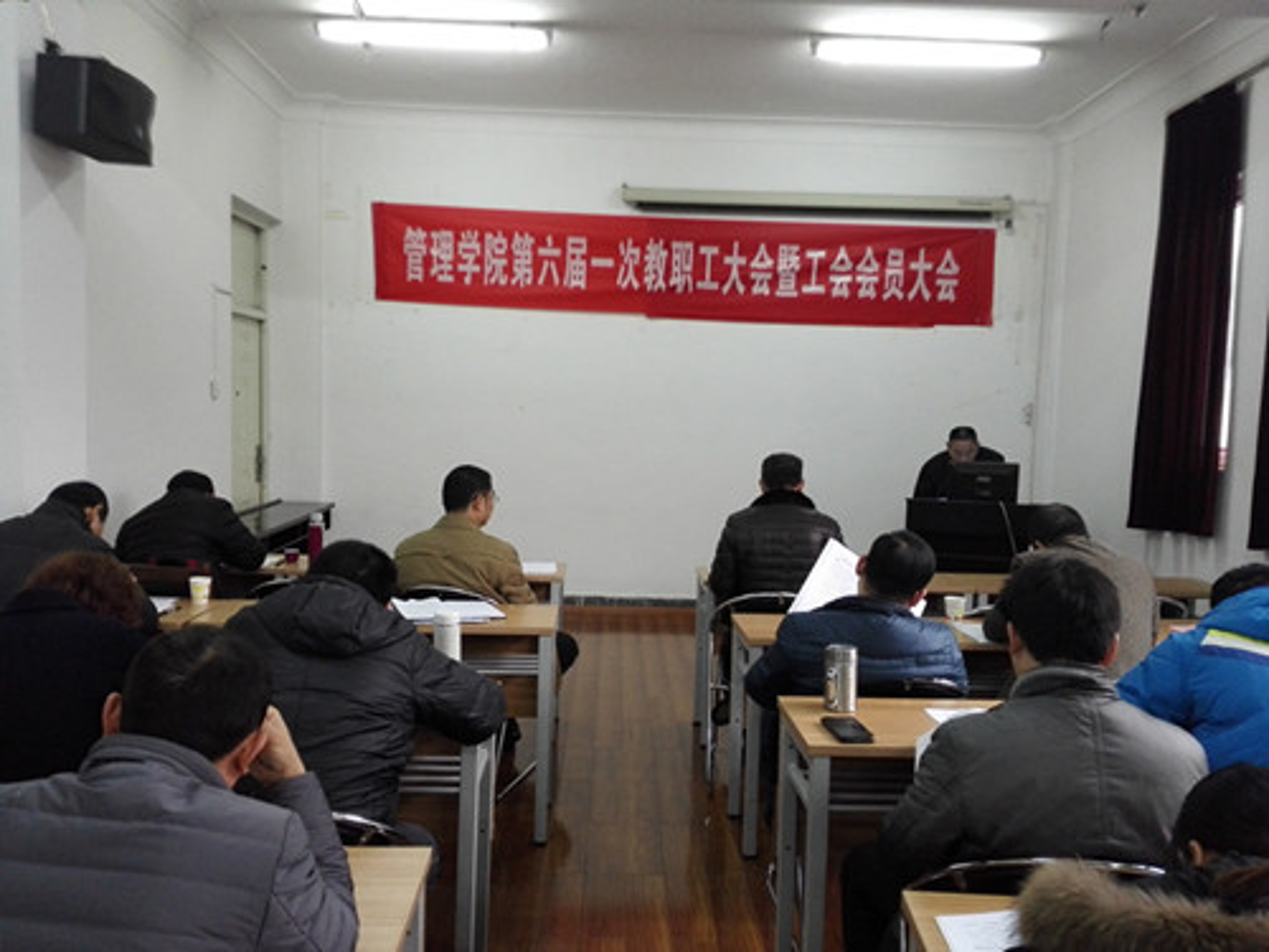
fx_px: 1026
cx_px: 634
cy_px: 476
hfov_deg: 63.4
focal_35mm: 28
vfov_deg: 49.7
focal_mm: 3.79
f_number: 2
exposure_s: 1/25
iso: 250
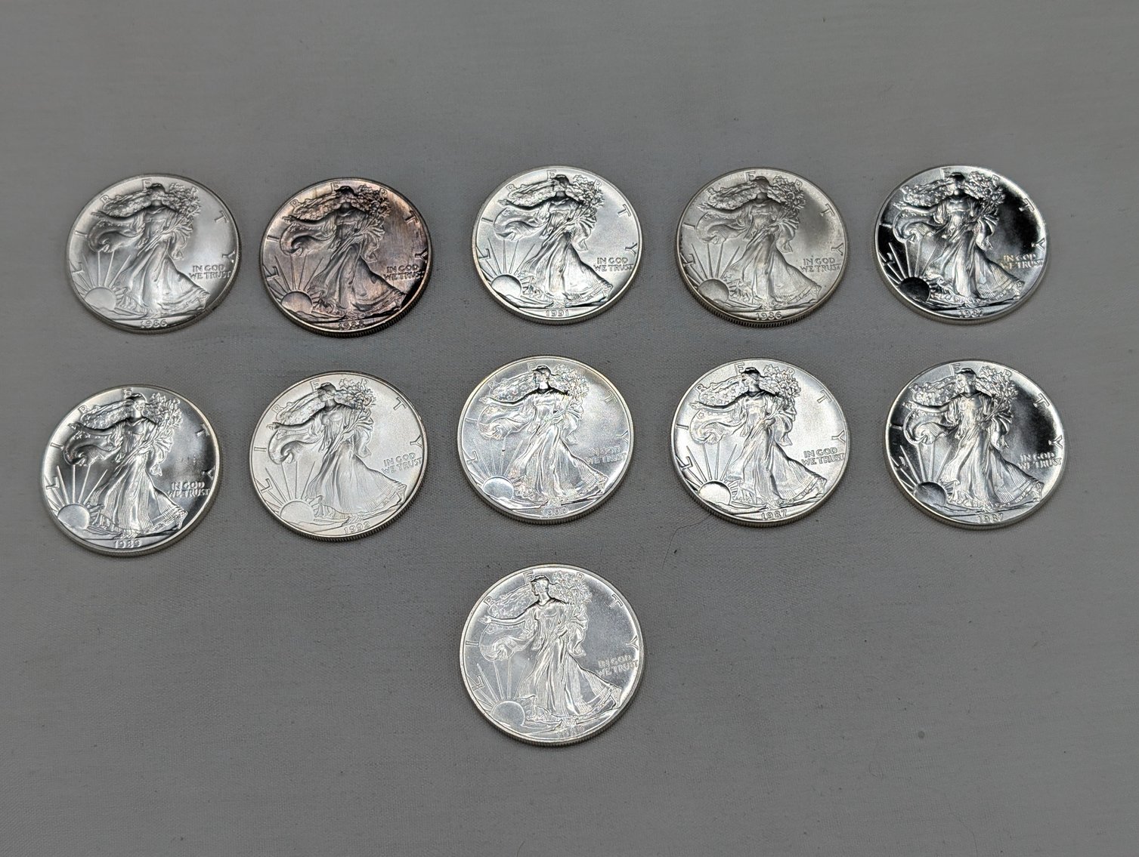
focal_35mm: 49
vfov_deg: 29.8
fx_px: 1615
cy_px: 428
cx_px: 570
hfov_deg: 38.9
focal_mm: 6.9
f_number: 1.68
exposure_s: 1/985
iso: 19
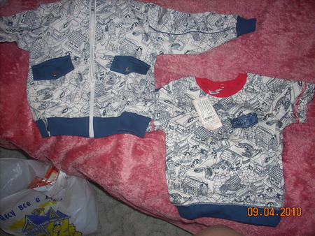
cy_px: 118
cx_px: 158
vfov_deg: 38.7
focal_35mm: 37
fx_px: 337
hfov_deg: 50.1
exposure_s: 1/30
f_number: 2.8
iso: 64
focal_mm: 6.2
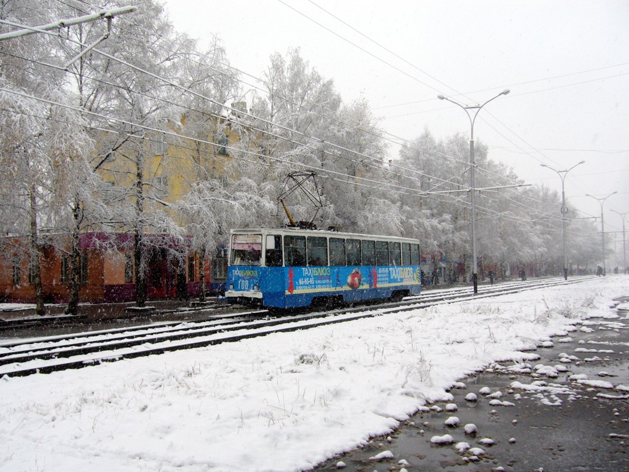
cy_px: 236
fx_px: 636
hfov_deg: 52.6
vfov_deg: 40.7
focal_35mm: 35
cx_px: 314
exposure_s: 1/160
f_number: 5.6
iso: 80
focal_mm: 5.8
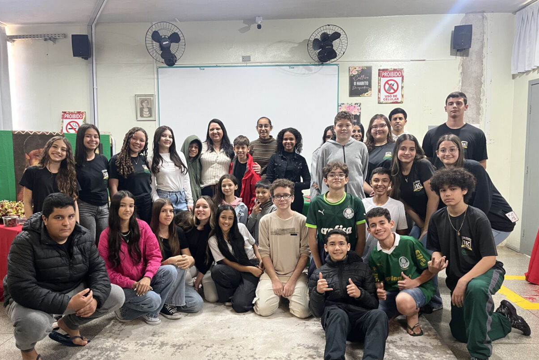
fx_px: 419
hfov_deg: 65.5
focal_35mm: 28
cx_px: 262
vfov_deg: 46.4
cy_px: 188
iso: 320
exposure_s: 1/60
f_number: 1.6
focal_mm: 5.1
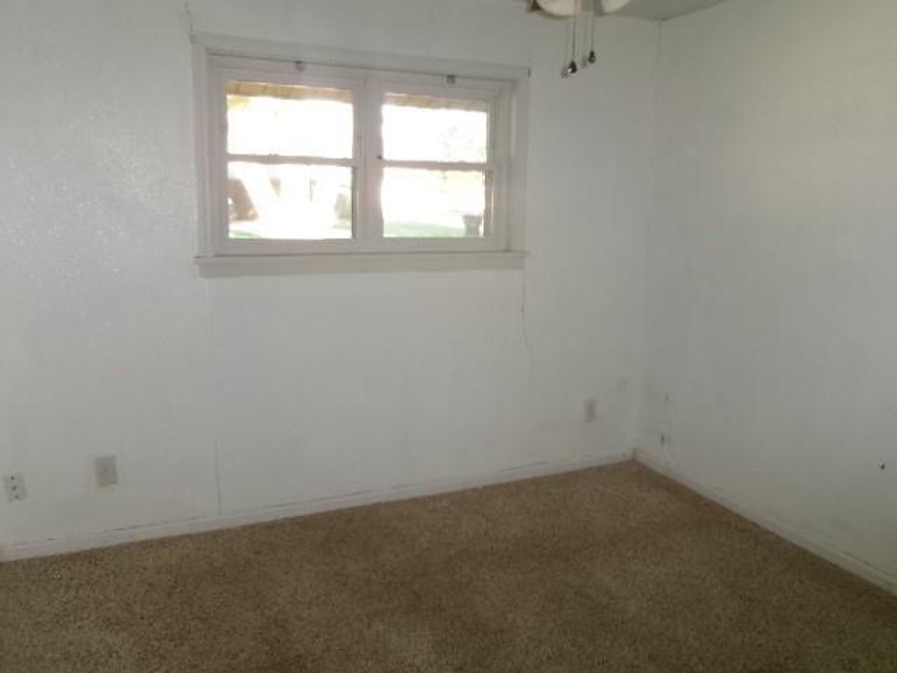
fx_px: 726
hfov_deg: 63.4
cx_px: 448
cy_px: 336
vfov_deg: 49.7
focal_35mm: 28
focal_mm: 5.1
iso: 320
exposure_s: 1/34
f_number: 3.9
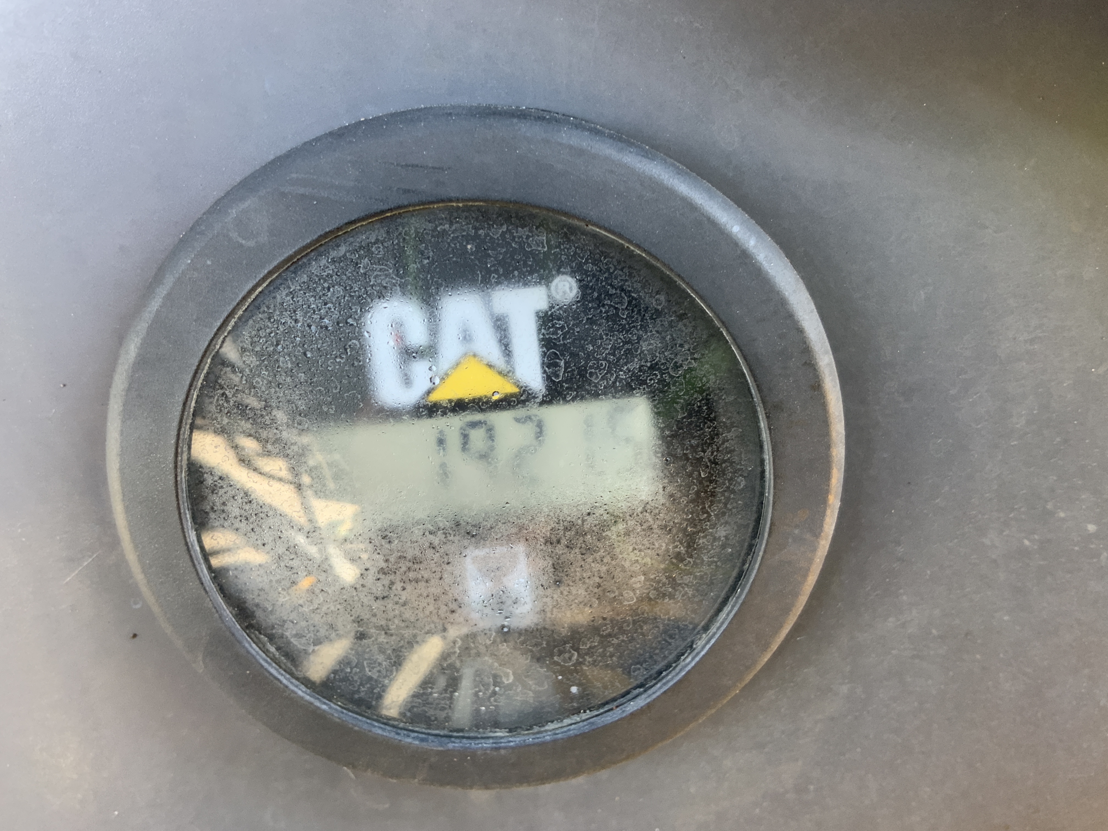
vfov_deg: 48.2
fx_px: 928
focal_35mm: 29
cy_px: 416
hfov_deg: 61.7
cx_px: 554
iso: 64
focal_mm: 3
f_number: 1.8
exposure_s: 1/109
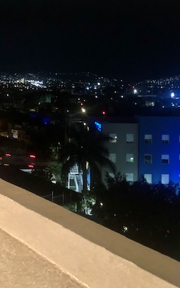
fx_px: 368
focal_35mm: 47
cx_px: 14
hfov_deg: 26.4
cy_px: 62
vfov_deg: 41.0
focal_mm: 4
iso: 125
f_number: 1.8
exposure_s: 1/4
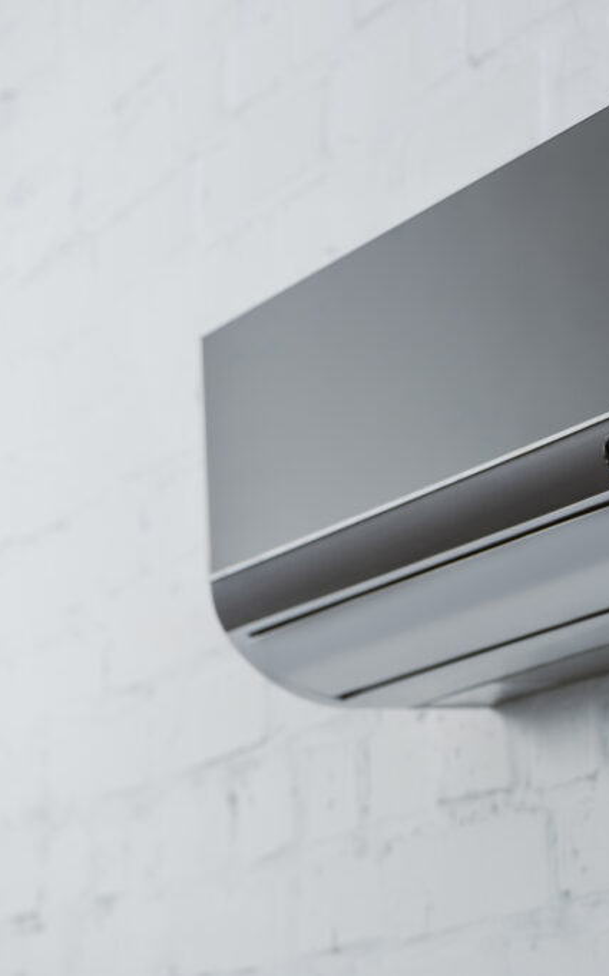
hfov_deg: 8.1
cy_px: 488
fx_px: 4280
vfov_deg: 13.0
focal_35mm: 161
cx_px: 732
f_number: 9
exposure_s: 1/160
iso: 320
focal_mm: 105
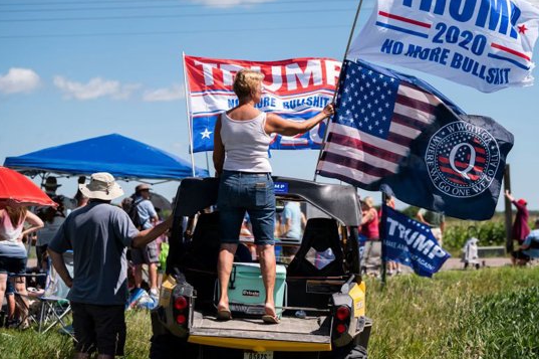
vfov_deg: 15.2
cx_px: 323
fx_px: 1346
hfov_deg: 22.6
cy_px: 163
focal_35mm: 90
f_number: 2.8
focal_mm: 70
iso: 100
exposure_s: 1/3200
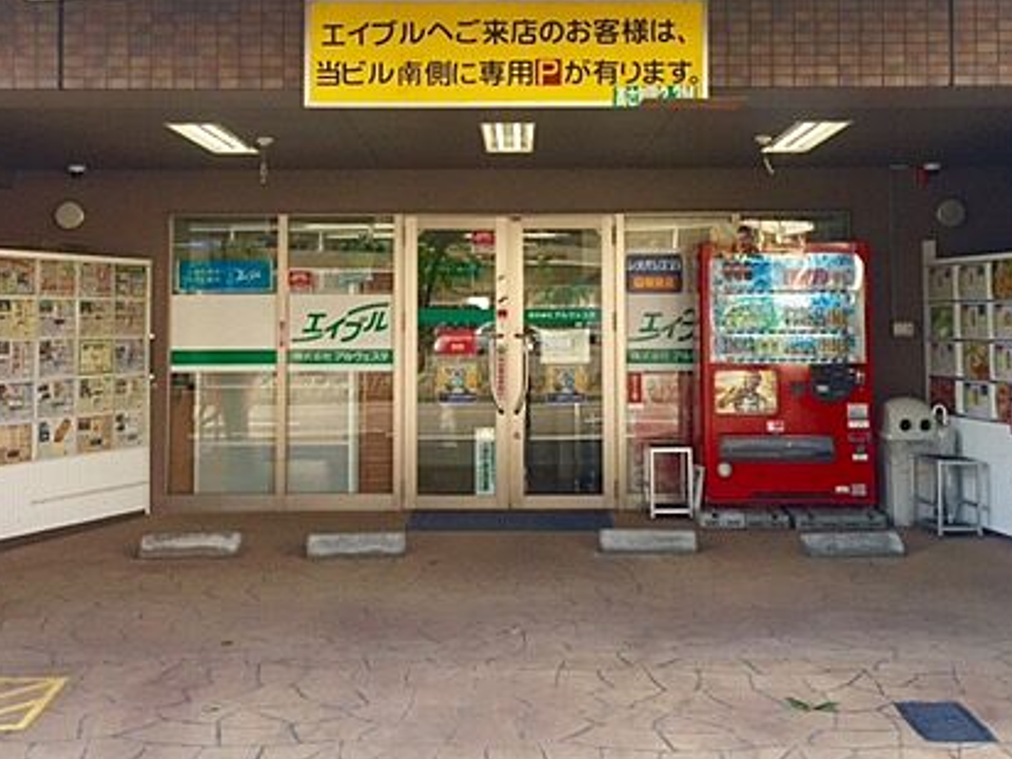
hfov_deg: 42.1
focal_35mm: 45
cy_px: 228
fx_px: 1316
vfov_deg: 31.8
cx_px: 496
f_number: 2.2
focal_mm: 4.15
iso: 32
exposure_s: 1/253
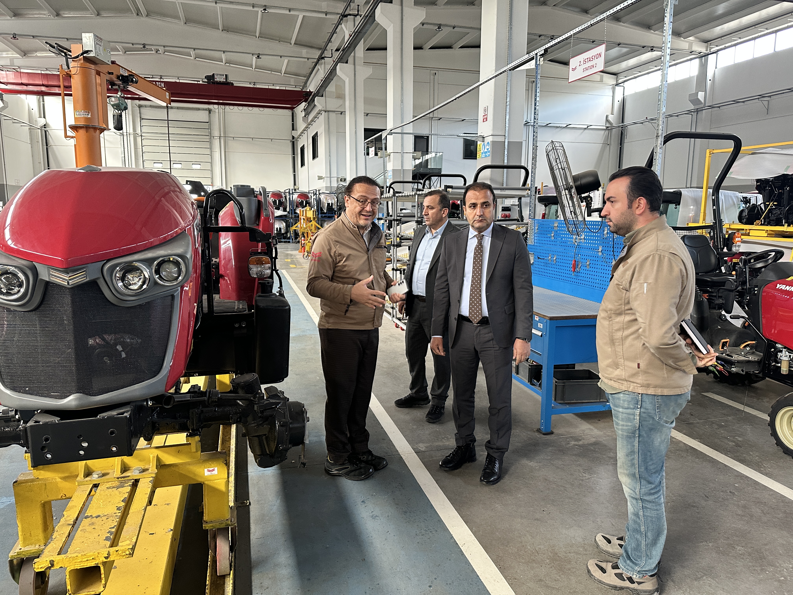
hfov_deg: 71.6
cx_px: 396
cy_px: 298
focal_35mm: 24
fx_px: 550
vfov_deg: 56.8
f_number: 1.78
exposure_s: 1/60
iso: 320
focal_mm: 6.86
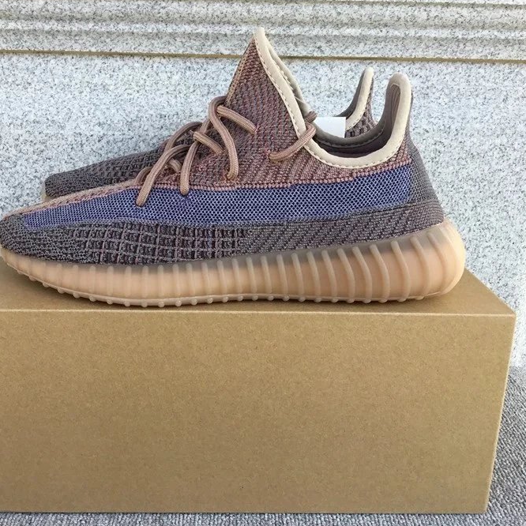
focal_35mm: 37
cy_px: 263
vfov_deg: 44.9
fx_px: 636
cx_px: 228
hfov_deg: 44.8
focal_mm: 3.3
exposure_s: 1/195
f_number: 2.4
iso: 25
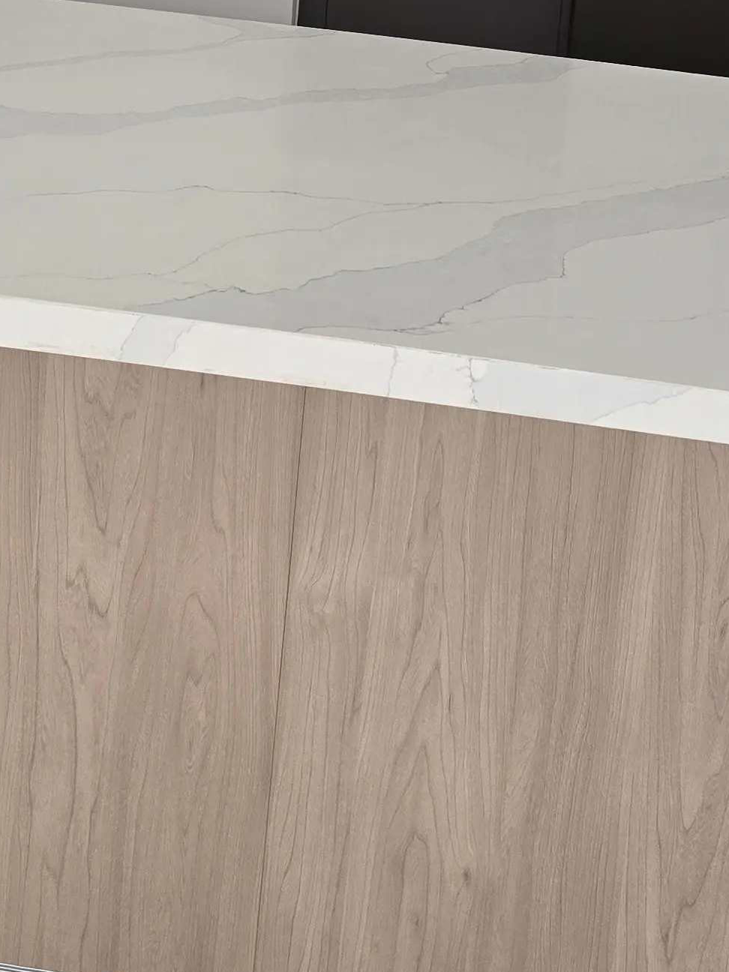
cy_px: -242
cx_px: 422
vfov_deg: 24.4
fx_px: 1994
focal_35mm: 71
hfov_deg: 20.7
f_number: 1.7
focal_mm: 6.3
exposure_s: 1/180
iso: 64
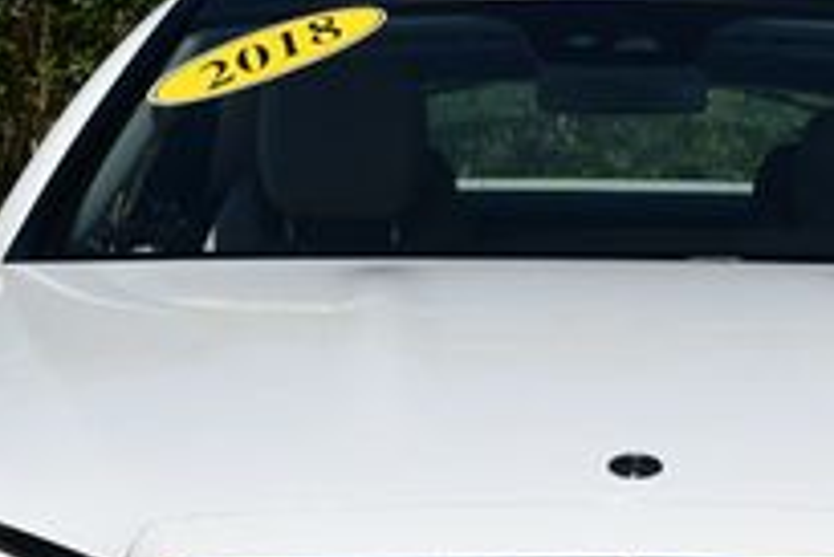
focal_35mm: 300
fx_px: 6955
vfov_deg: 4.6
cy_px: 569
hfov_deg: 6.9
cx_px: 679
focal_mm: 48
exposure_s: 1/500
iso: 100
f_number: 11
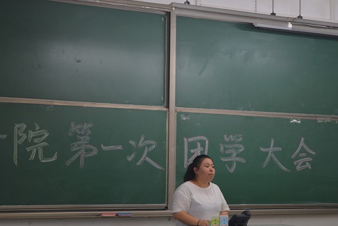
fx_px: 789
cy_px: 130
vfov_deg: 16.3
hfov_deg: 24.2
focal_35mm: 84
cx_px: 142
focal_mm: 46
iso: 400
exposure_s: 1/30
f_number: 5
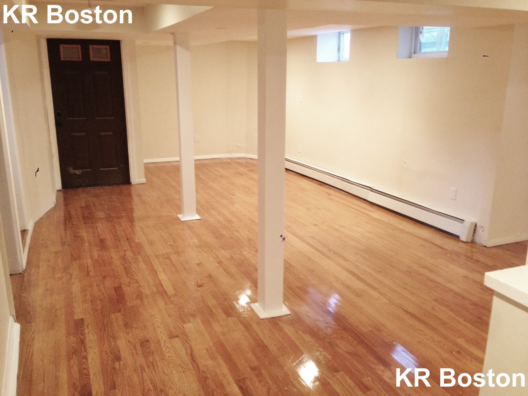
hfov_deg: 55.4
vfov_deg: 42.9
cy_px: 198
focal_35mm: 33
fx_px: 503
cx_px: 264
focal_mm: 4.13
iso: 200
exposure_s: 1/20
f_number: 2.4
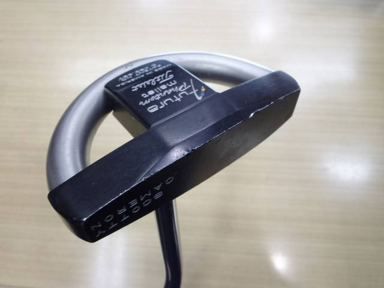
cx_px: 192
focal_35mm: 25
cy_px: 144
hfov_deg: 69.4
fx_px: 277
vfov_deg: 54.9
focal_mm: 4.5
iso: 160
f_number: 2.8
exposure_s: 1/30
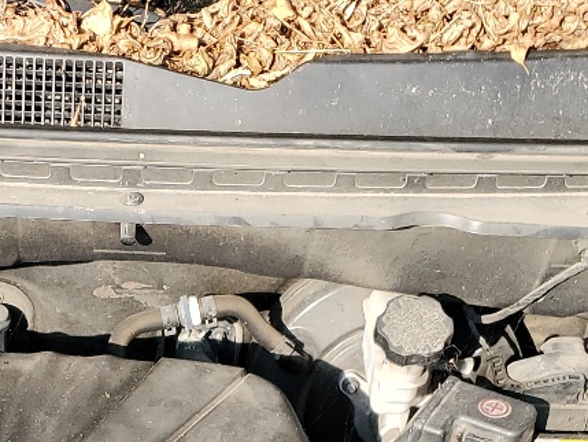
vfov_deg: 14.0
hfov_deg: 20.1
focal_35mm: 97
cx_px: 141
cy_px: 715
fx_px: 1648
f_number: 1.5
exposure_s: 1/833
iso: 50
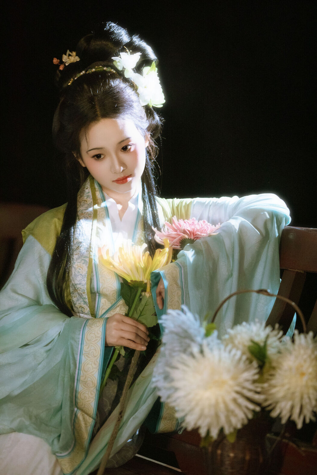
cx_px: 158
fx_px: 1704
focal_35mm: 129
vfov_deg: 15.9
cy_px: 238
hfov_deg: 10.6
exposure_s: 1/200
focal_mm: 130
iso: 4000
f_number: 2.8
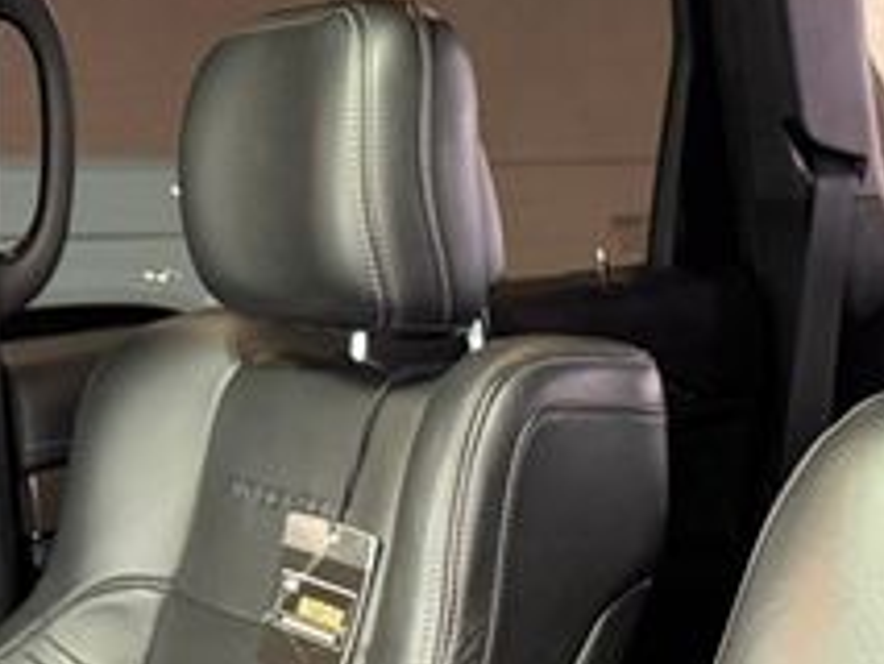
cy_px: 697
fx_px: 1840
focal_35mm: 72
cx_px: 921
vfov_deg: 19.7
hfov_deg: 25.4
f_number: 1.78
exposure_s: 1/40
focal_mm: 6.76
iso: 640
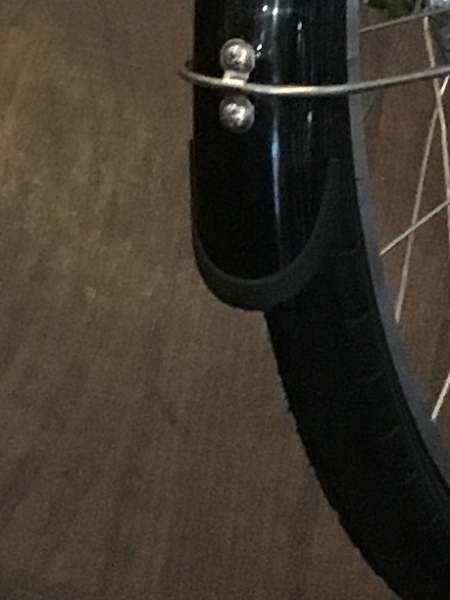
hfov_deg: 7.0
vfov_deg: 9.7
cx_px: -849
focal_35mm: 191
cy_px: -542
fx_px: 3311
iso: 200
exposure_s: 1/15
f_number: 2.2
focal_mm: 4.15
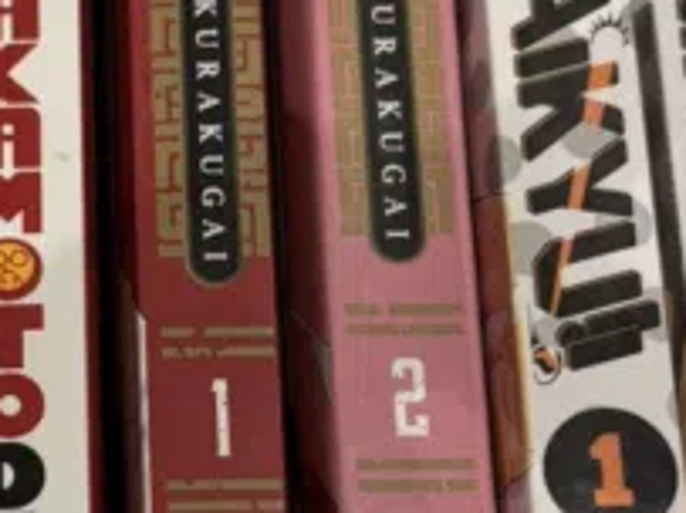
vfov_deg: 17.8
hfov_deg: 22.9
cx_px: -7
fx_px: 1624
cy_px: 405
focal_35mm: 82
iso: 200
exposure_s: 1/50
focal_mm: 5.96
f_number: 1.6
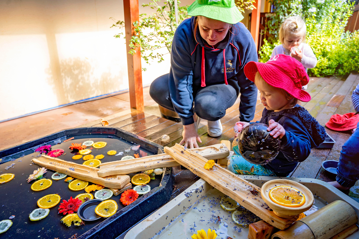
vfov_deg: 53.1
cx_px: 180
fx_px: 239
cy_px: 120
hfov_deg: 73.7
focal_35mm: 24
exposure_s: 1/80
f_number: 4
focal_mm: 24
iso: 160
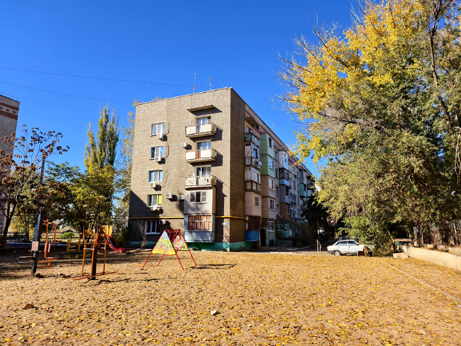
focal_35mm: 23
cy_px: 173
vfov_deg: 58.9
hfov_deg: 73.9
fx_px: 306
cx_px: 230
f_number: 1.57
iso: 71
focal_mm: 6.54
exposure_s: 1/6944
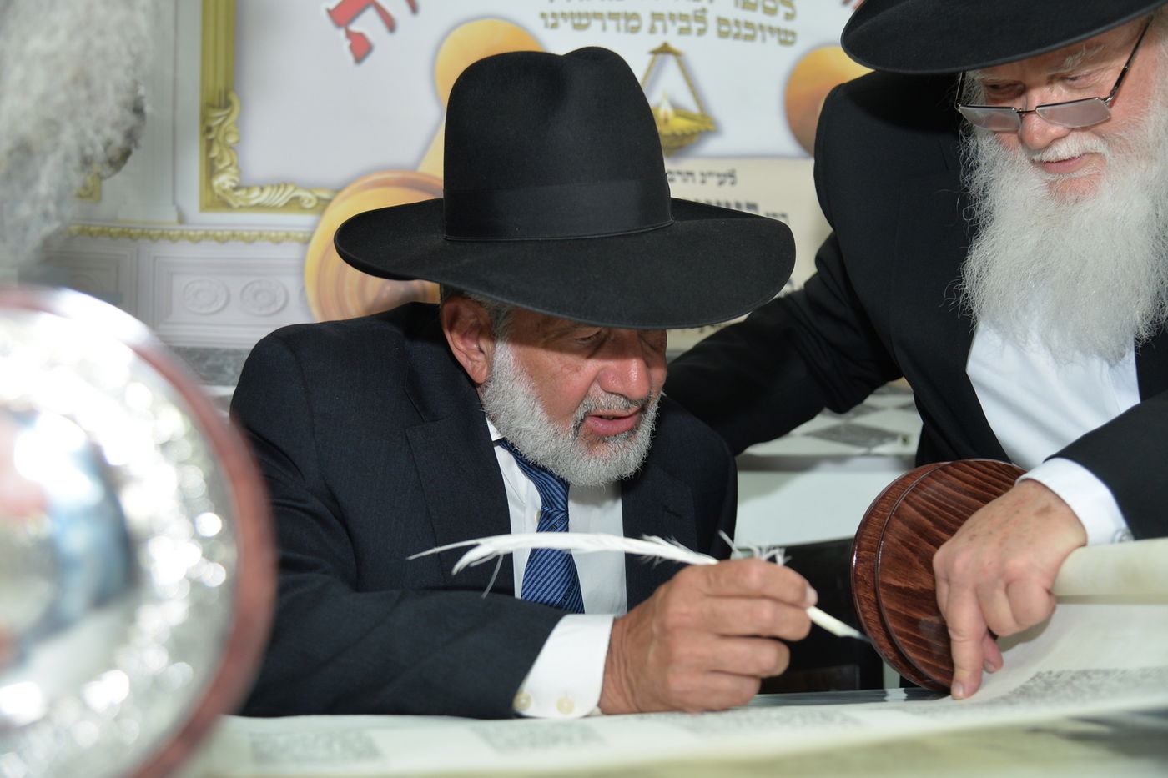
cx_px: 584
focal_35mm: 48
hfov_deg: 41.1
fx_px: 1557
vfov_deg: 28.1
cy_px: 389
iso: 800
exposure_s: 1/125
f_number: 4
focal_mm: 48
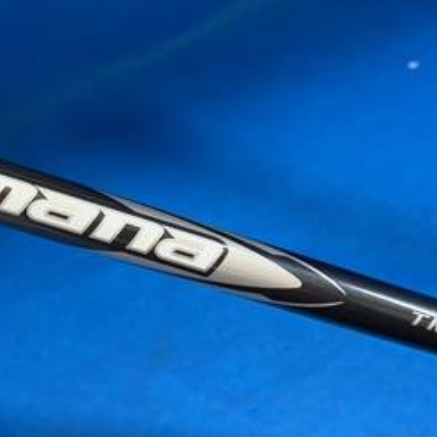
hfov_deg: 28.7
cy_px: 190
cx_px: 121
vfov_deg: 29.0
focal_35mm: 59
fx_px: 843
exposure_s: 1/60
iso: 200
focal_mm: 4.25
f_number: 1.8
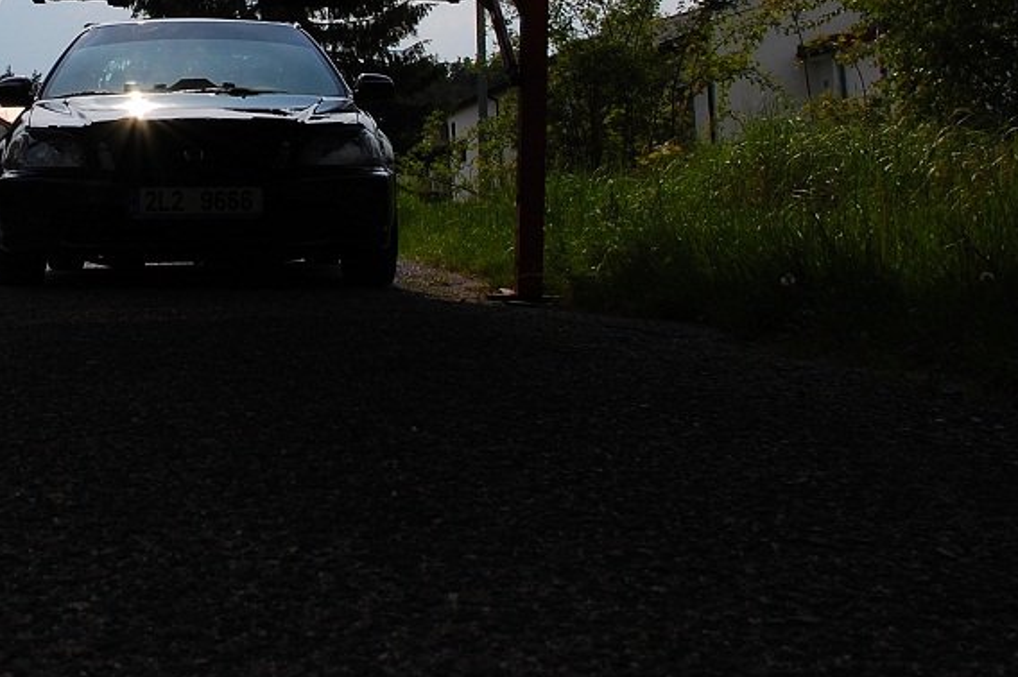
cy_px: 22
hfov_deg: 33.9
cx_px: 186
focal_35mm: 57
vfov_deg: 22.9
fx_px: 1611
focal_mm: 18
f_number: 11
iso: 200
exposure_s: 1/500
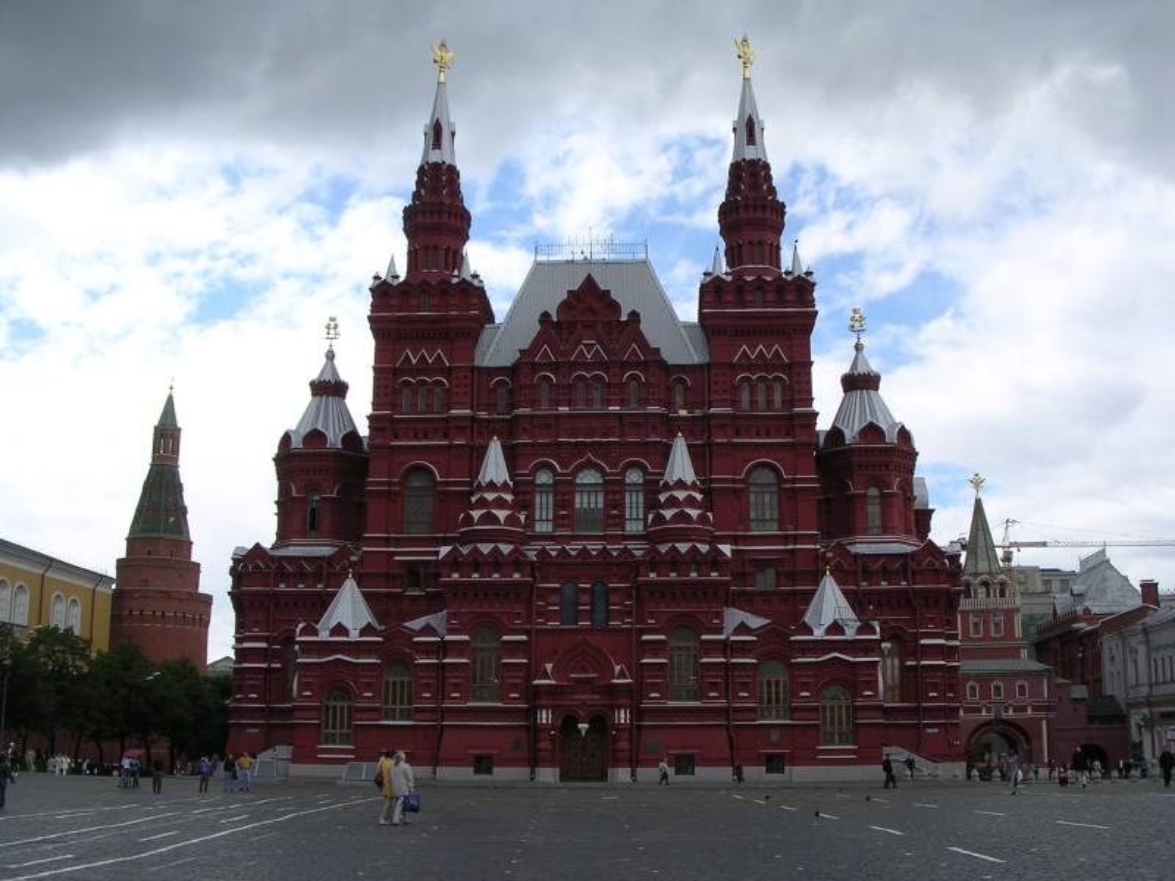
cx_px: 588
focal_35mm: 38
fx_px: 1290
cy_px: 440
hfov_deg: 49.0
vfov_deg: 37.7
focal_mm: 5.8
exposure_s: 1/231
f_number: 5.6
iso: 100
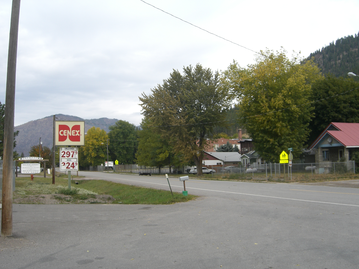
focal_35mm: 38
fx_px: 394
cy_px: 134
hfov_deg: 49.0
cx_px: 180
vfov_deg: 37.7
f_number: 4
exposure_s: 1/200
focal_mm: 7.9
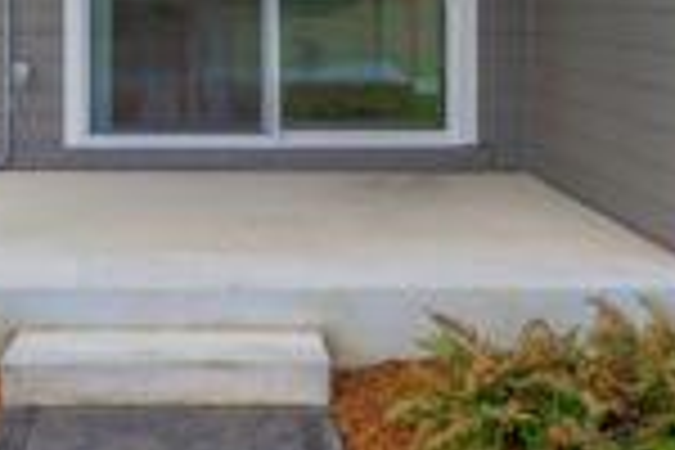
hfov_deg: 35.0
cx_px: 184
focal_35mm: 56
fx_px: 1050
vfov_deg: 23.4
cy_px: 20
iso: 80
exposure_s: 1/40
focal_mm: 21
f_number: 7.1
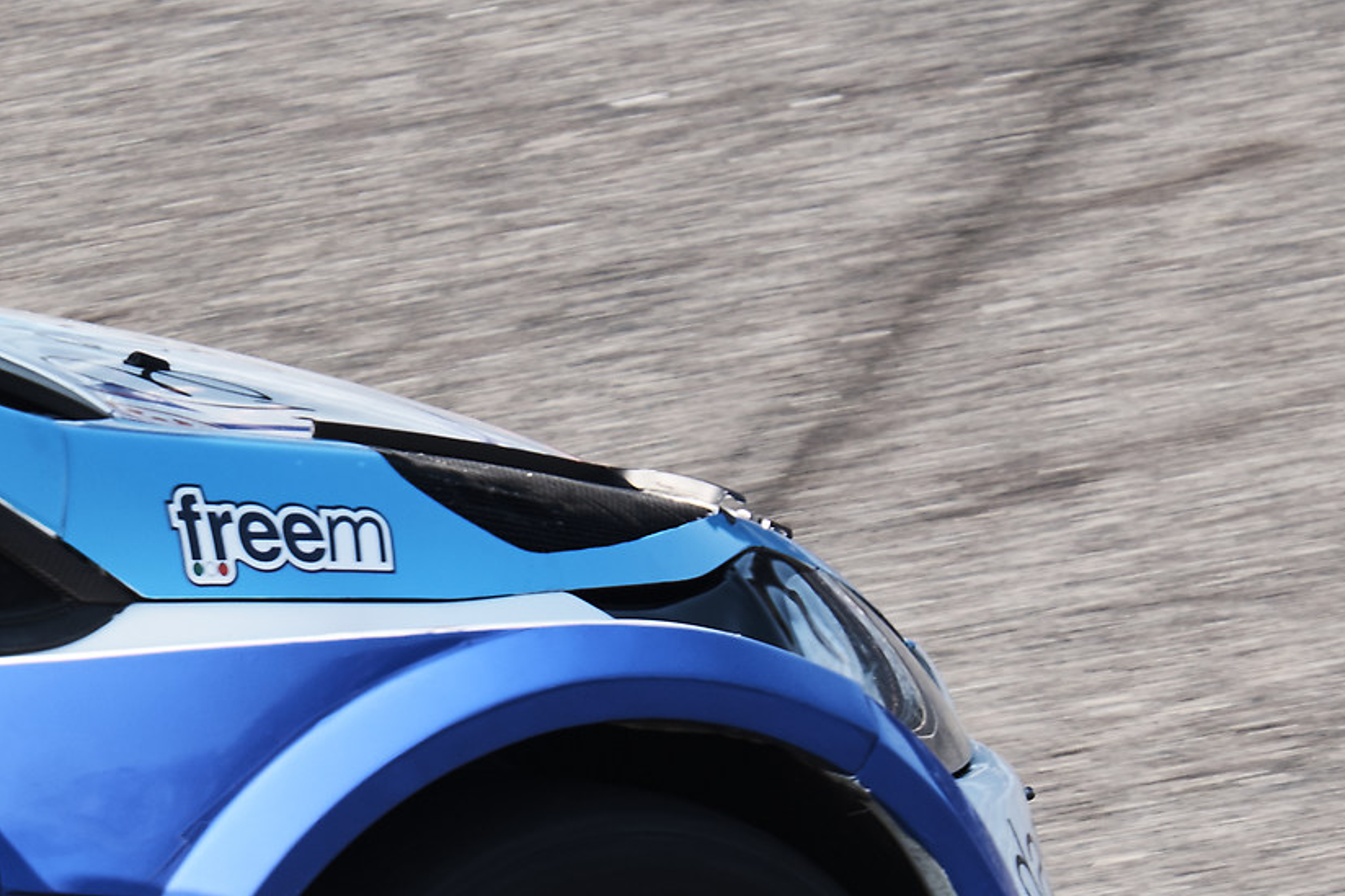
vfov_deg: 1.6
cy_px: 1117
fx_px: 32645
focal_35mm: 874
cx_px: 11
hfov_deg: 2.4
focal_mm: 200
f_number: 8
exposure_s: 1/125
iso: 200
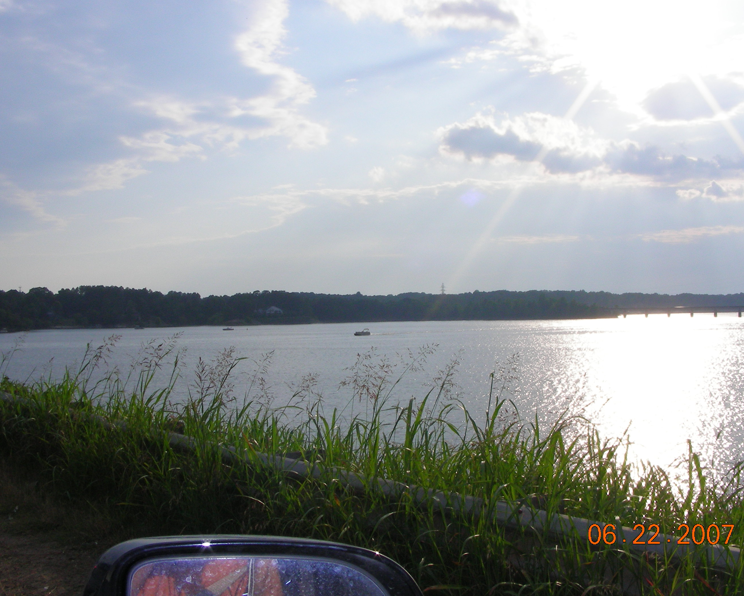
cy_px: 296
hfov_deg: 45.8
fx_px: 881
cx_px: 390
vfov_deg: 37.3
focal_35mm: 40
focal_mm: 6.3
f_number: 6.8
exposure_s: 1/701
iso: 50
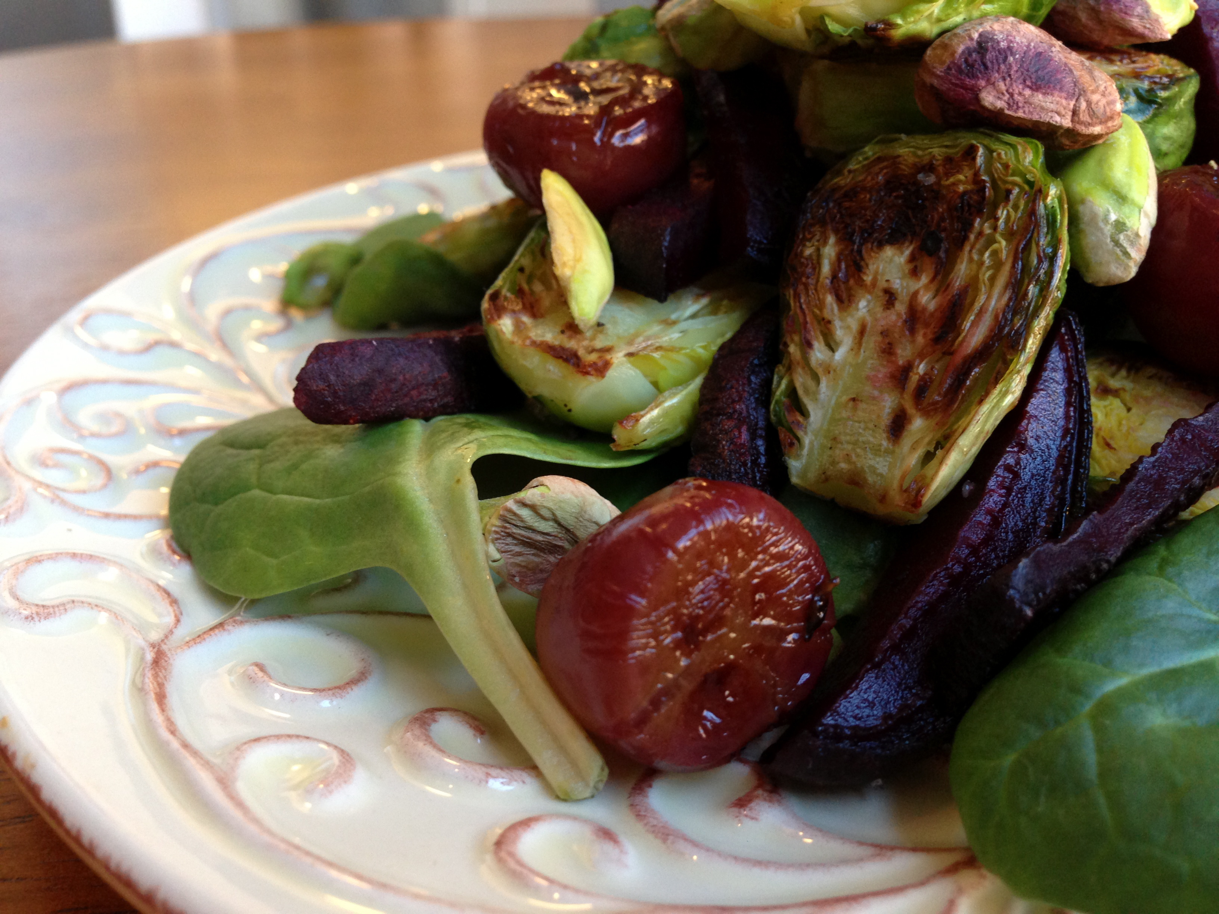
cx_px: 610
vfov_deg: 42.9
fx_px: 1162
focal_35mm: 33
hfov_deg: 55.4
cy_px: 457
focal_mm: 4.13
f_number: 2.4
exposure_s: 1/20
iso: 125
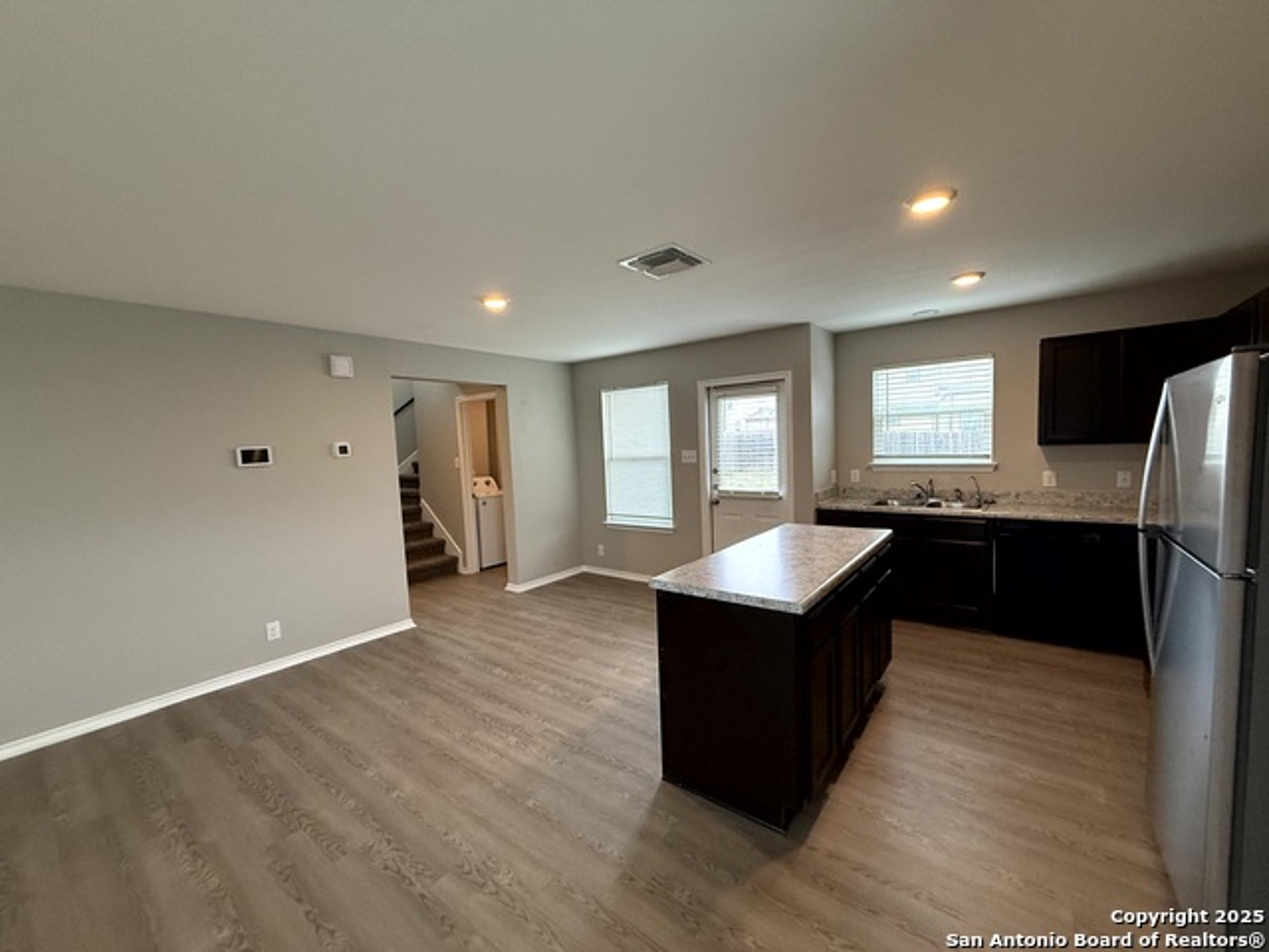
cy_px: 476
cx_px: 634
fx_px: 513
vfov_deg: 85.7
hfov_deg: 102.1
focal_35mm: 14
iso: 250
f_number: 2.2
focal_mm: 2.22
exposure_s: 1/120
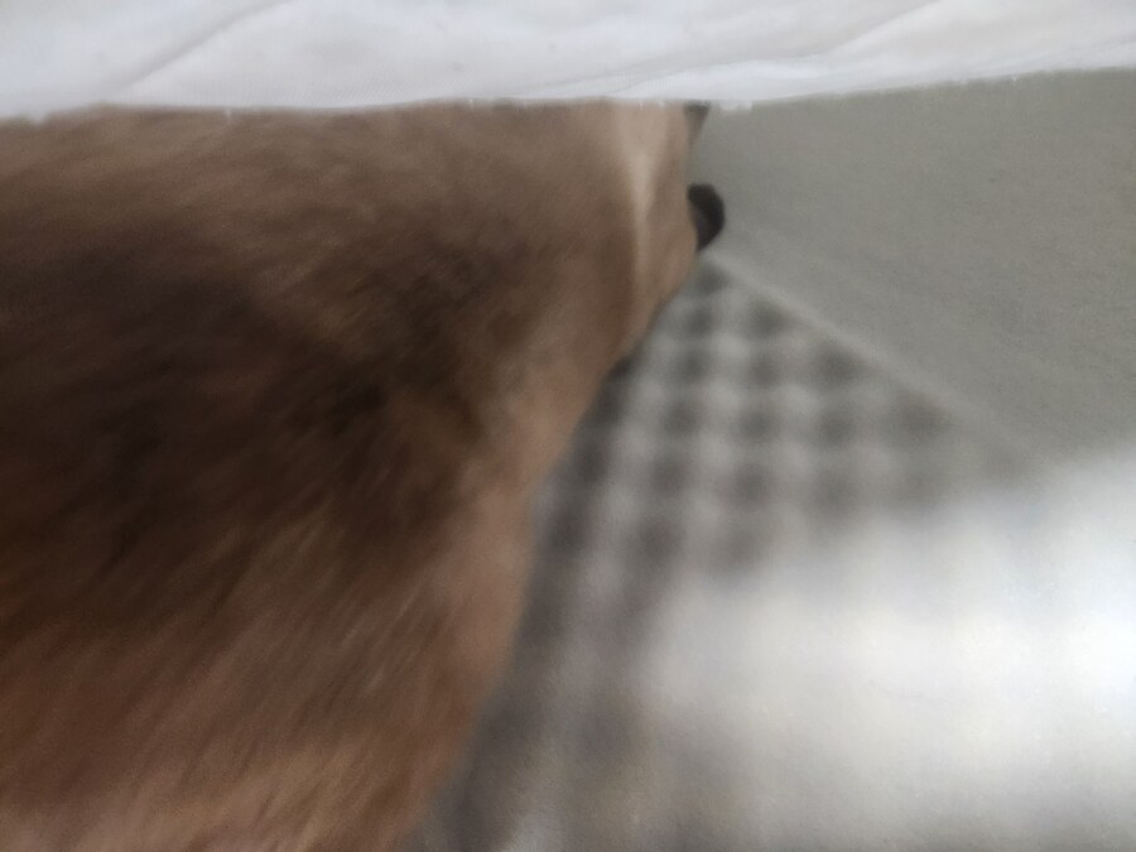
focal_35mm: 23
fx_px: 755
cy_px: 426
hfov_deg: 73.9
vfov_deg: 58.9
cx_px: 568
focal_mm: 5.4
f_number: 1.8
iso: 800
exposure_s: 1/24
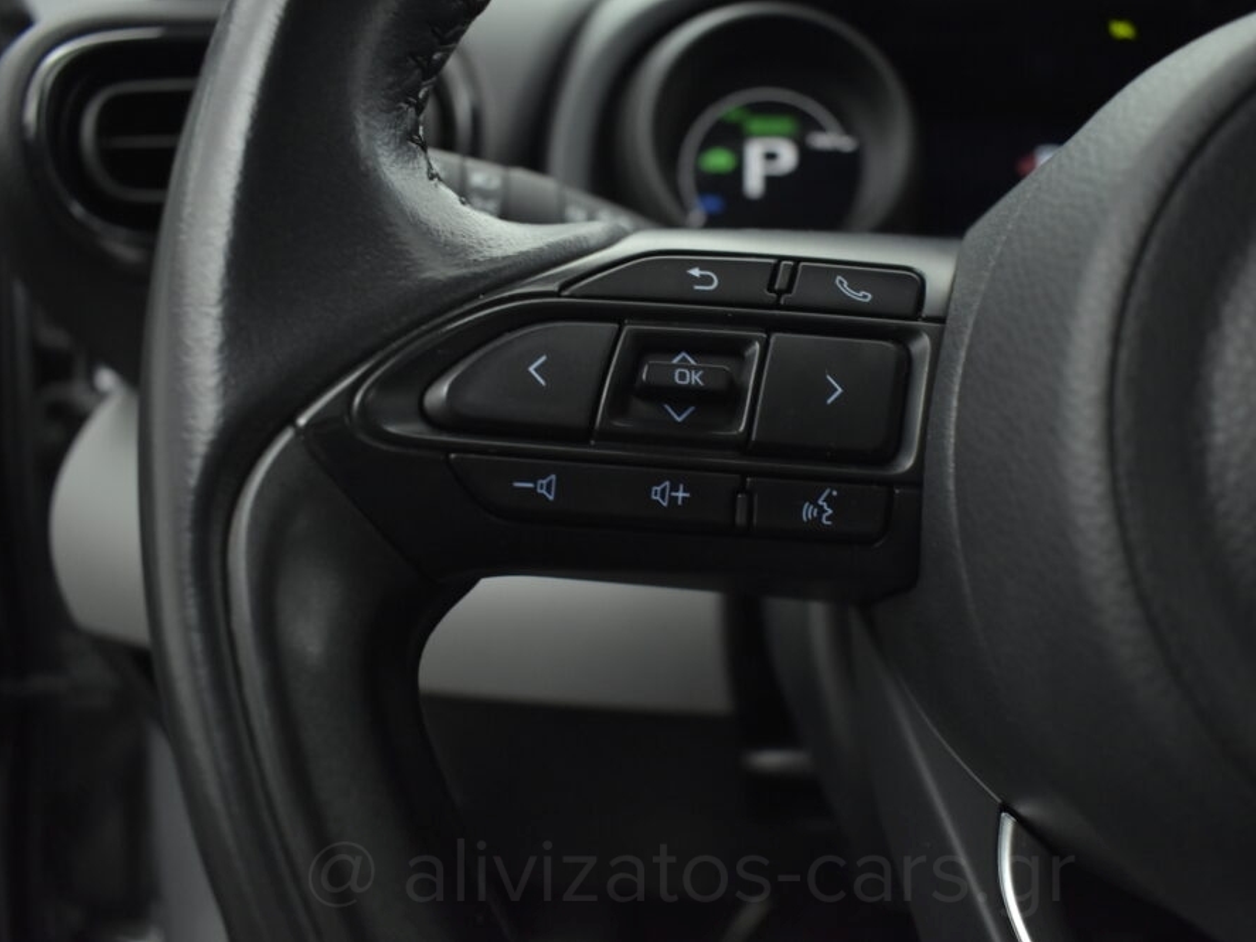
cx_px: 690
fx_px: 1088
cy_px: 460
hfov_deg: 59.9
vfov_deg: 46.8
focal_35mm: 30
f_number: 3.5
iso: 1600
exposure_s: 1/100
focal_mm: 18
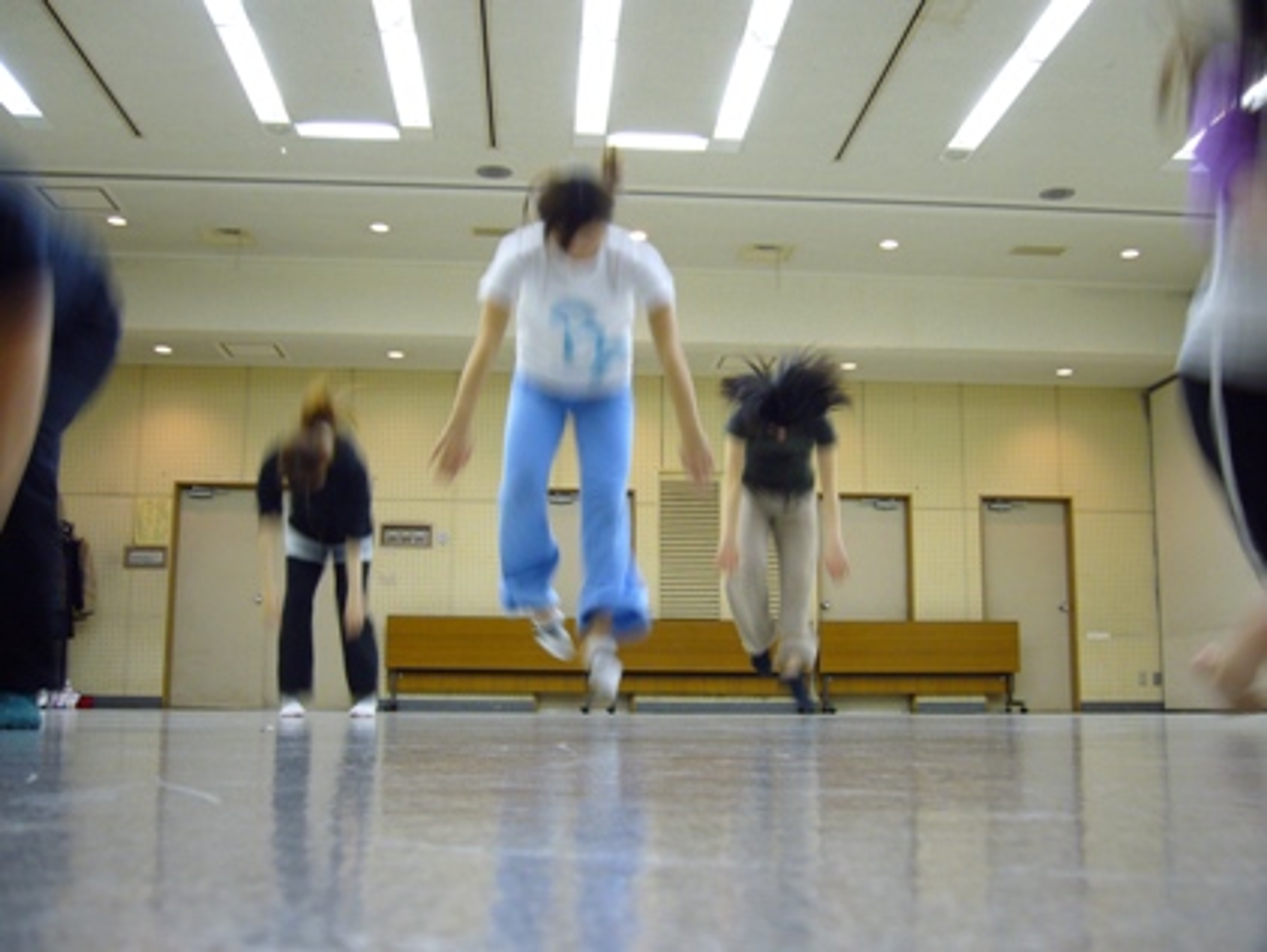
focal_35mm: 40
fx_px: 1465
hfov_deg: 46.8
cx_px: 634
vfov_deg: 36.0
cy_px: 476
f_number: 3
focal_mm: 6.6
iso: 125
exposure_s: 1/15
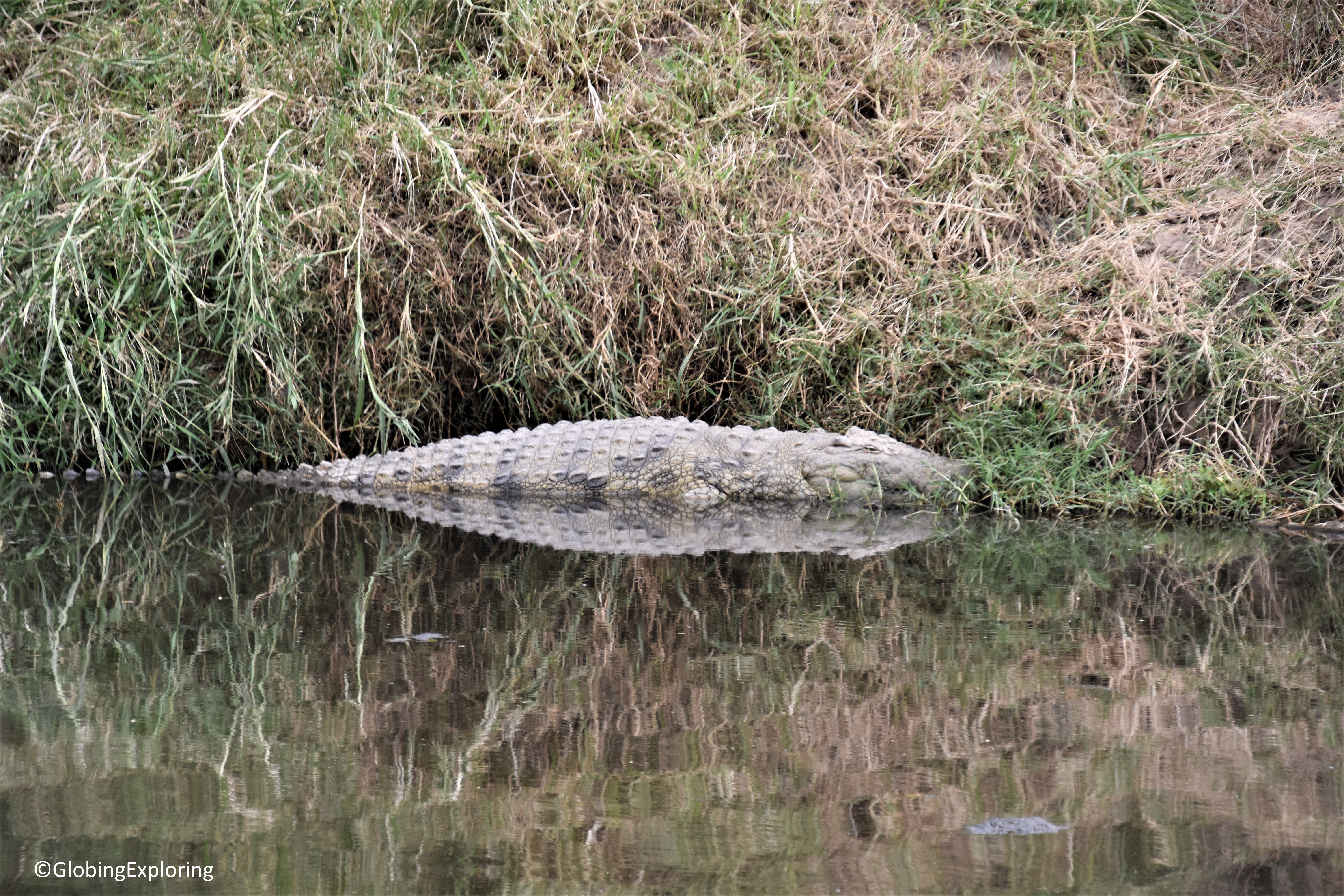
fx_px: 11199
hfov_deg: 6.9
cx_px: 672
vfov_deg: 4.6
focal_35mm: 300
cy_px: 448
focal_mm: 200
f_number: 5.6
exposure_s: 1/500
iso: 400
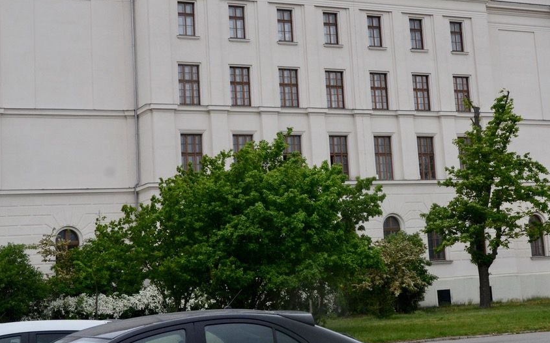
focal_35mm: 72
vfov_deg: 18.0
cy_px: 92
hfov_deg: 28.6
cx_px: 343
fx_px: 1076
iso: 800
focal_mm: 31
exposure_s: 1/400
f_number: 10
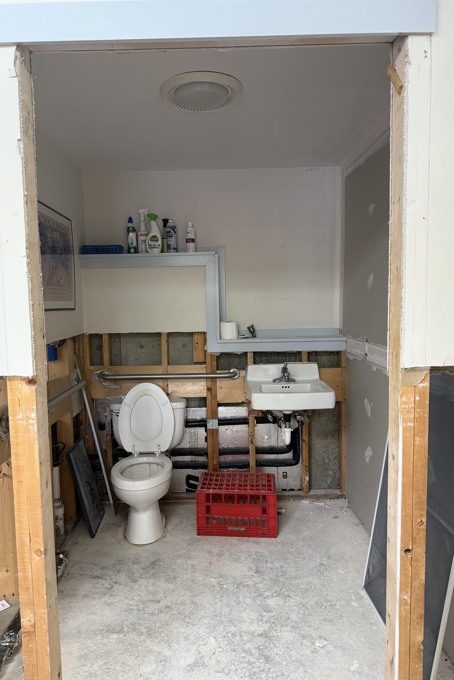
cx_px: 210
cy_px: 340
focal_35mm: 25
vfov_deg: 71.5
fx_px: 473
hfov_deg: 51.3
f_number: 1.78
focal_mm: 6.76
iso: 200
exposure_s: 1/60
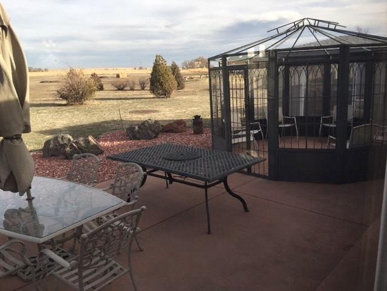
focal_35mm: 29
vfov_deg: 48.2
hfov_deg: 61.7
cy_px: 146
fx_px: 324
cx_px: 194
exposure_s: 1/591
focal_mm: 4.15
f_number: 2.2
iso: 25
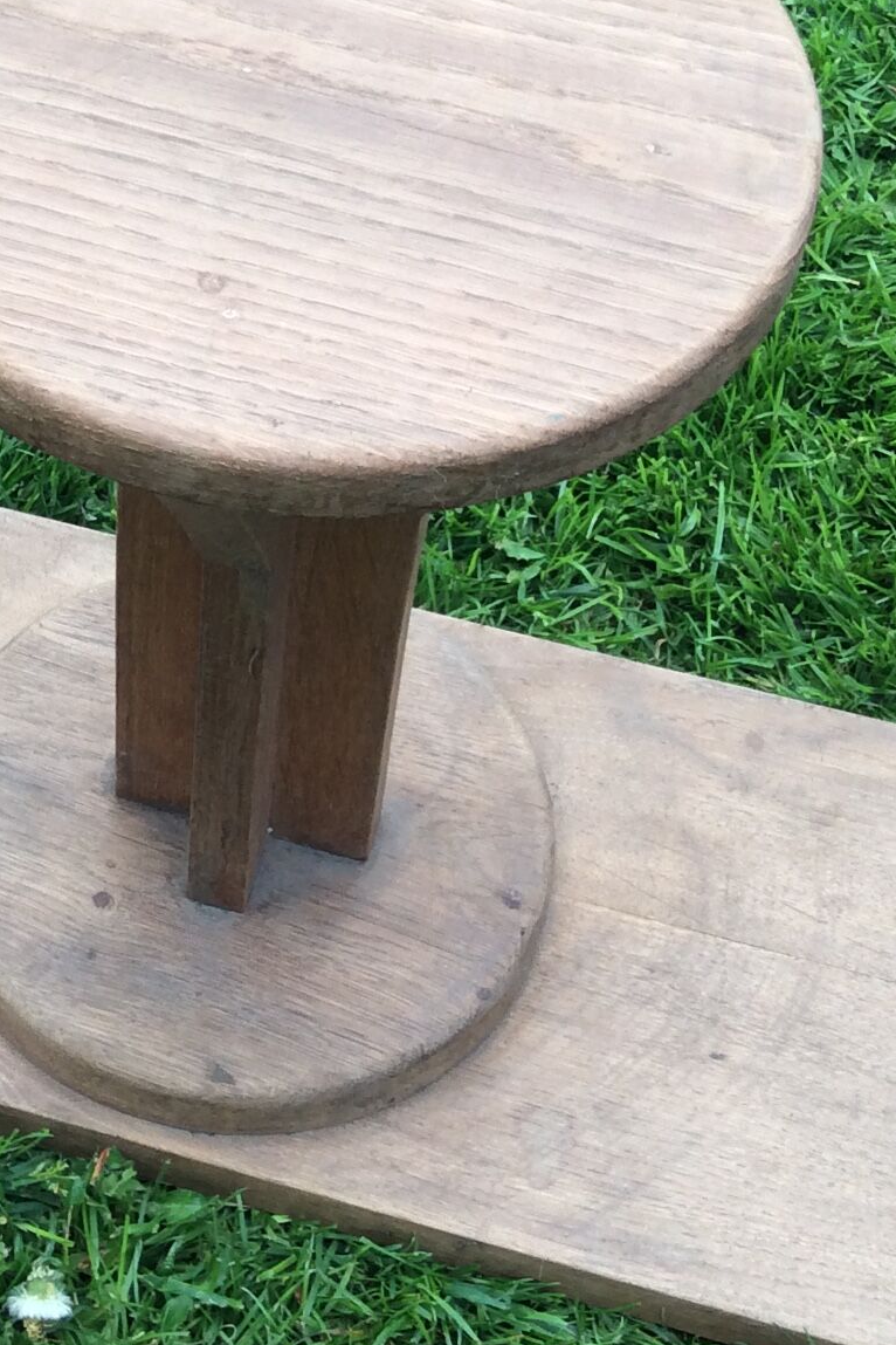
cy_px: 522
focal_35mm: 75
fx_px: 2800
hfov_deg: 17.9
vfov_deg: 26.9
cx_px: 110
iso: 32
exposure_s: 1/158
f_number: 2.4
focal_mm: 3.3
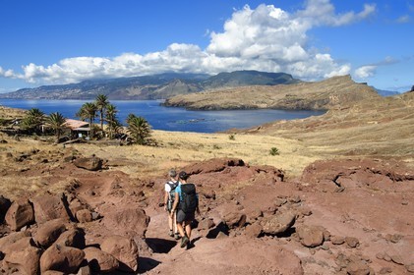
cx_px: 207
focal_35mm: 30
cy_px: 138
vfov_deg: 43.5
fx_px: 345
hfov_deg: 62.0
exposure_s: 1/320
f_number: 13
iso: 200
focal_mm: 30
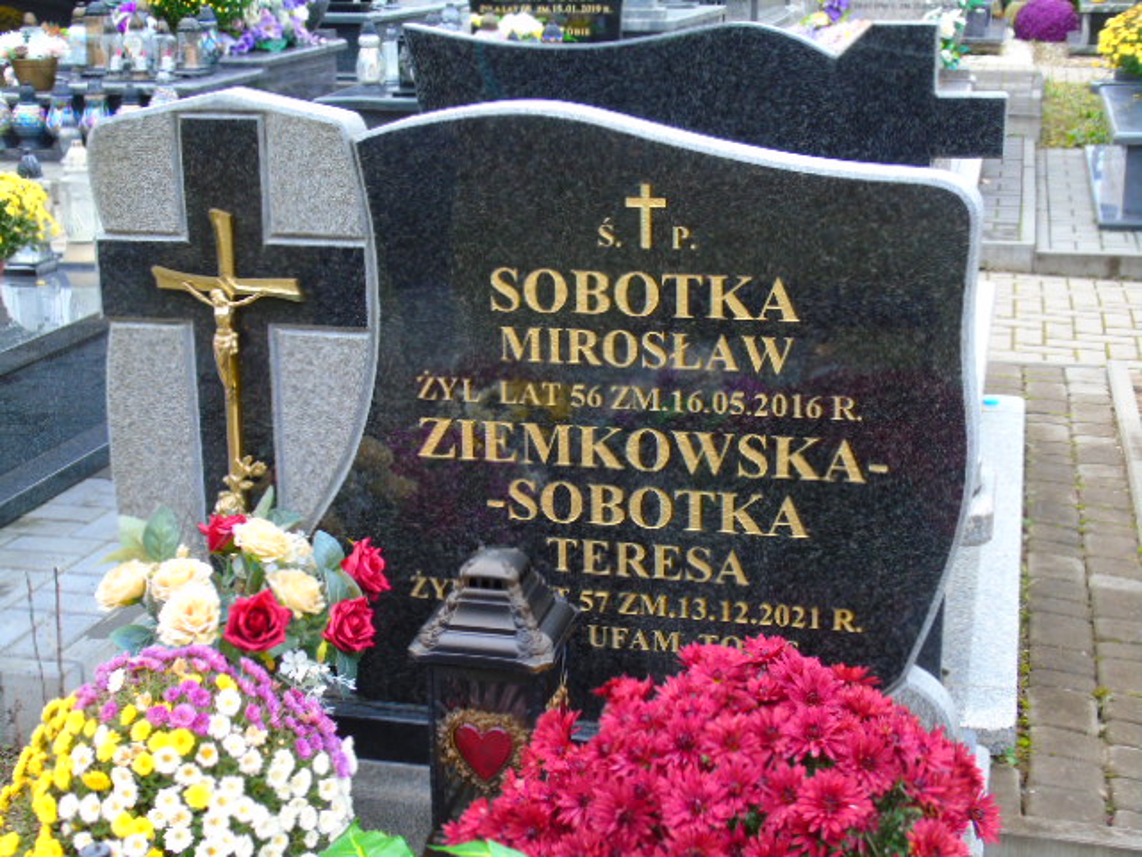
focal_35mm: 54
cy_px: 428
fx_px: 1781
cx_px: 571
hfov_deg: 35.5
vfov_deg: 27.0
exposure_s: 1/30
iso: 100
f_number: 4.3
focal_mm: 9.6
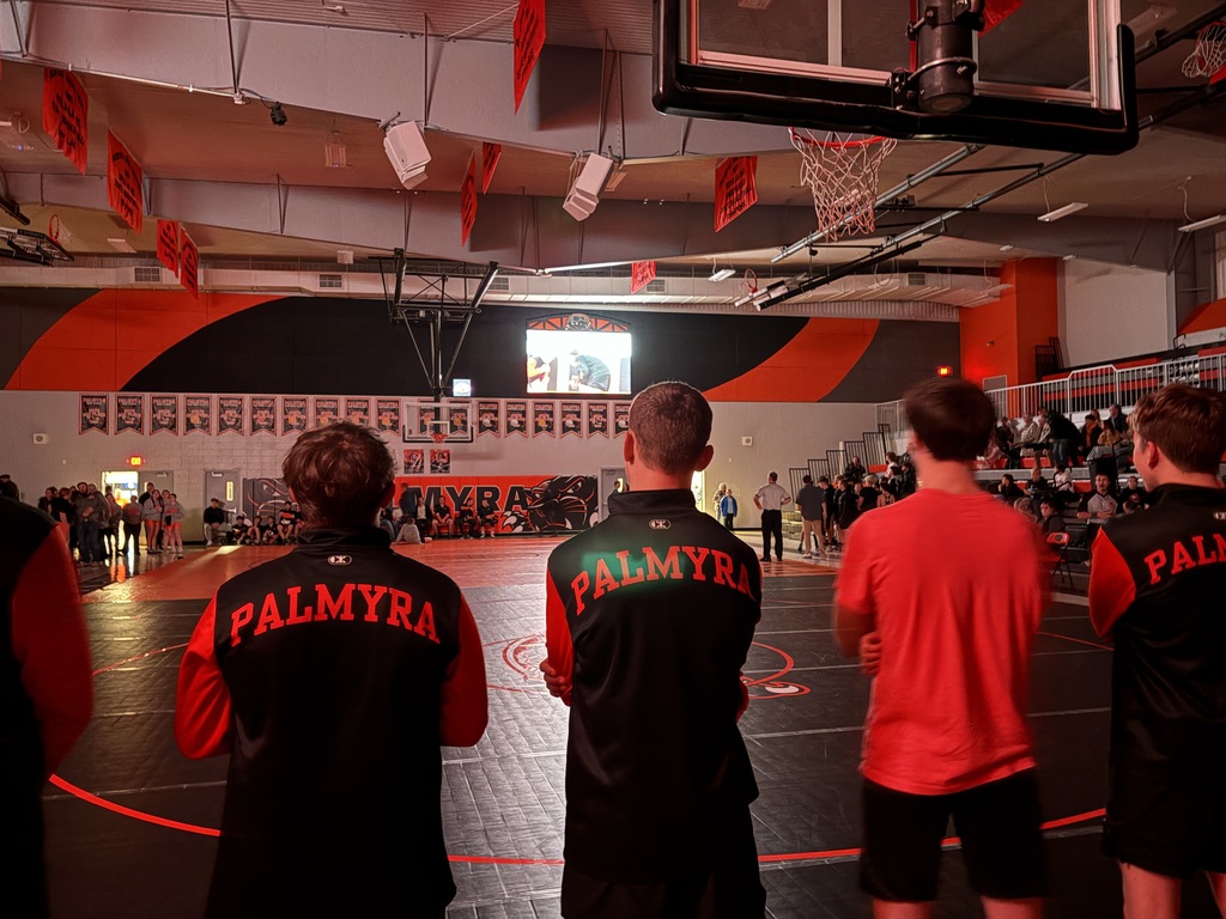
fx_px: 921
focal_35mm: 26
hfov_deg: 67.3
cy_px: 460
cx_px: 613
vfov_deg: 53.1
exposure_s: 1/9
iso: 1600
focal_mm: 5.96
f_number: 1.6
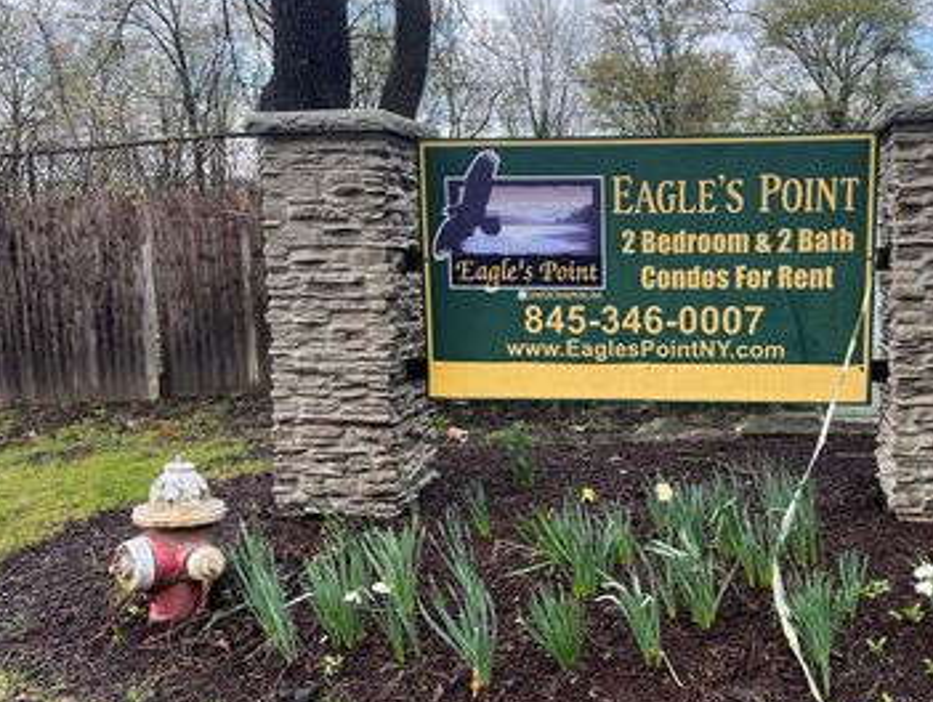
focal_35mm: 37
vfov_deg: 38.7
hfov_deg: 49.0
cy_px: 382
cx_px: 643
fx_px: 998
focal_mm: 5.7
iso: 50
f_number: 1.5
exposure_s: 1/646
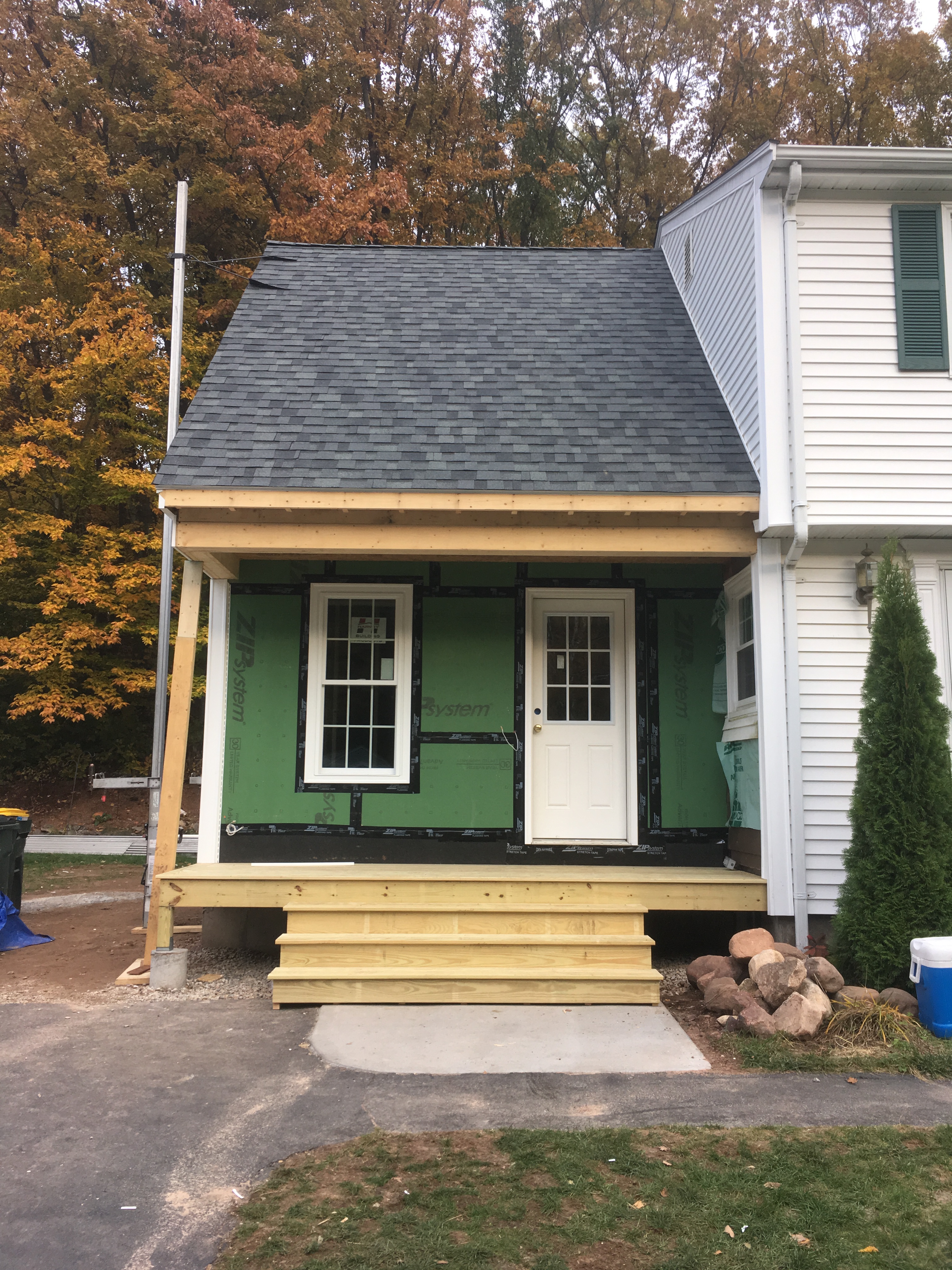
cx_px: 476
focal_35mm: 29
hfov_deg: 48.2
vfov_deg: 61.7
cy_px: 635
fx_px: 1063
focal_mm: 4.15
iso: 32
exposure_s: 1/120
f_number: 2.2
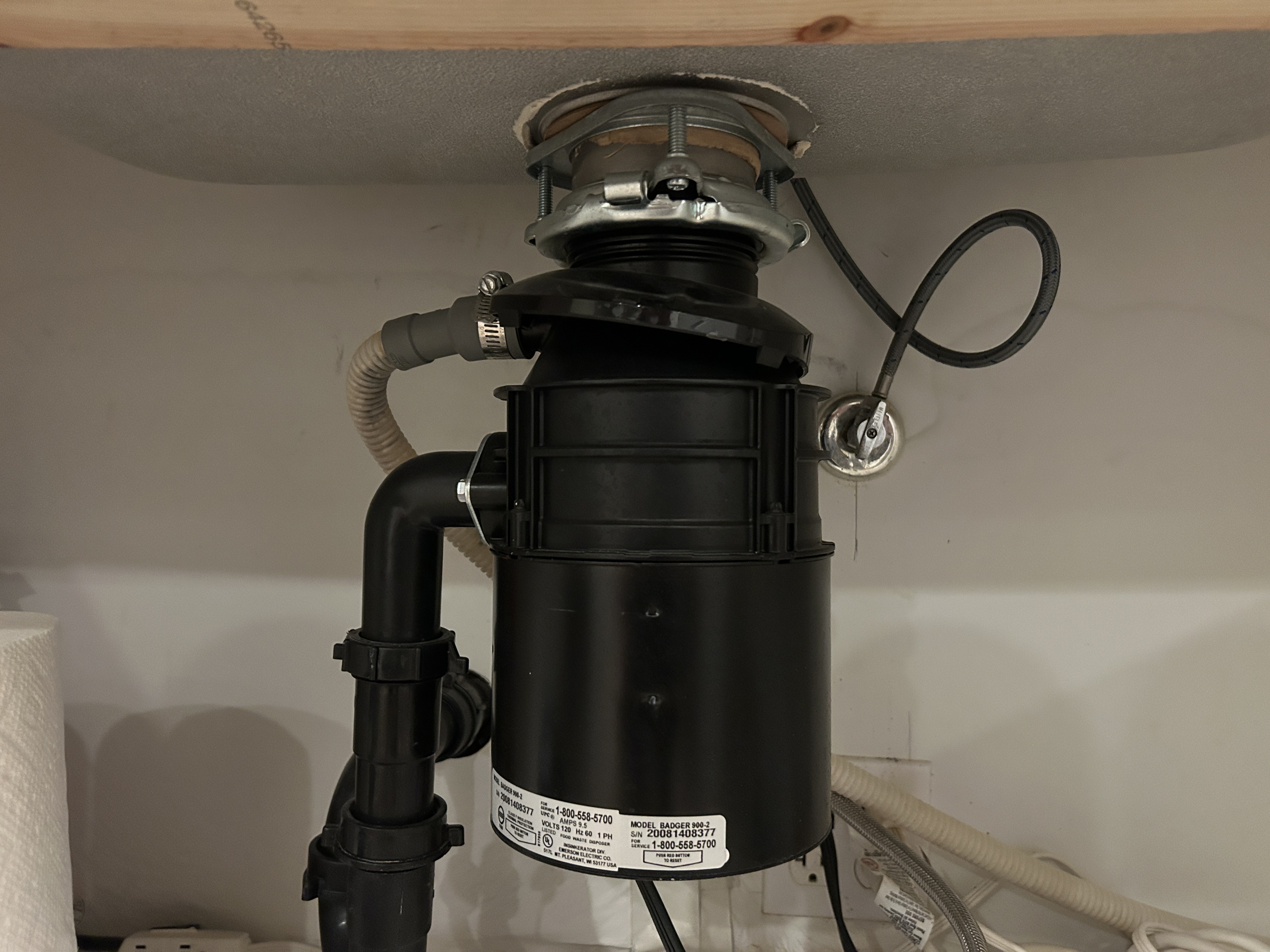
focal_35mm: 26
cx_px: 635
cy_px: 476
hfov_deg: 67.3
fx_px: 954
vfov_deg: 53.1
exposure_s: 1/60
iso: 400
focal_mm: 5.7
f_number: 1.5
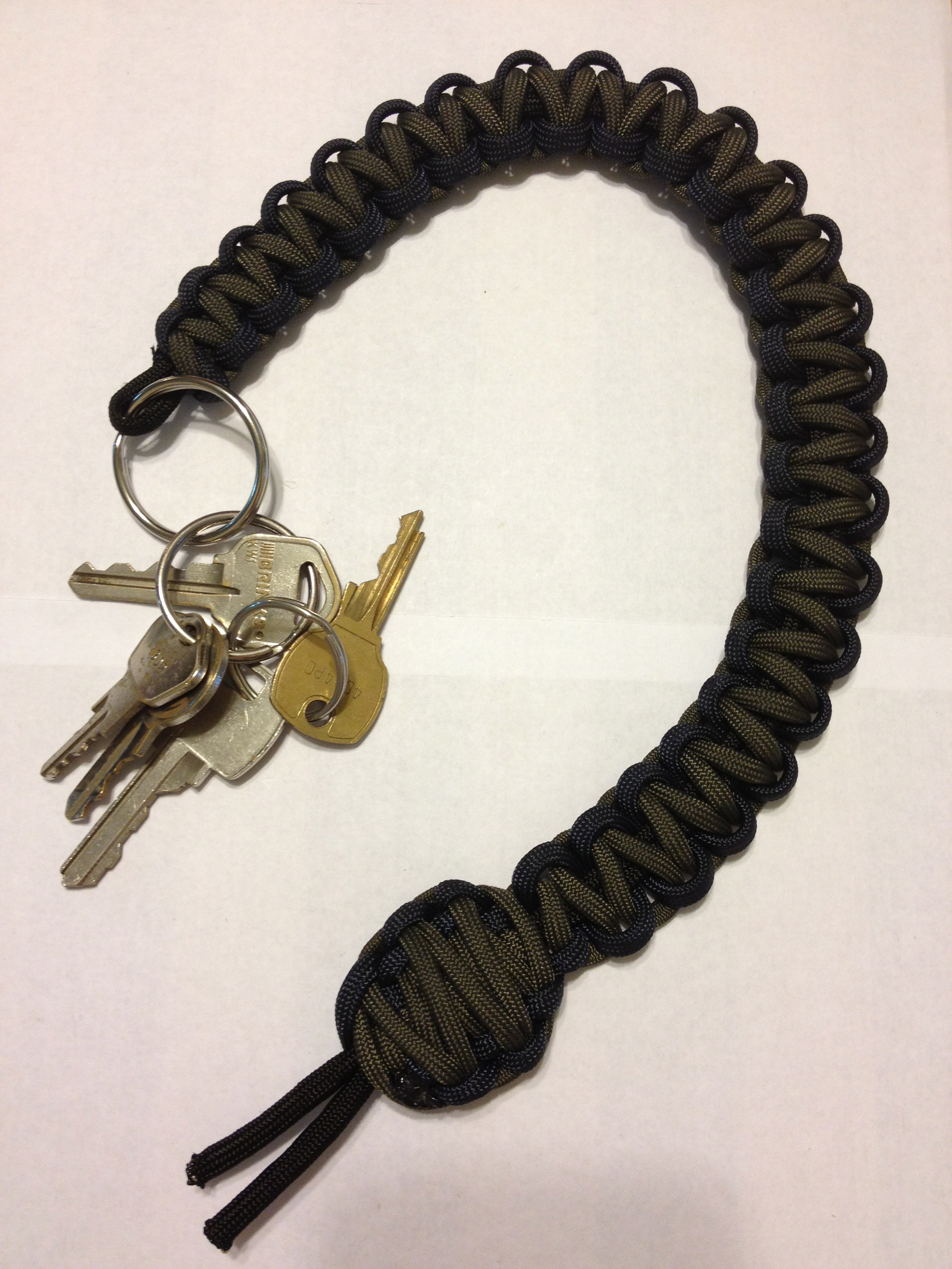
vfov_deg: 52.6
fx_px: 1283
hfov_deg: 40.7
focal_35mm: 35
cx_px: 476
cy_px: 634
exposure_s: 1/20
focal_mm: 4.28
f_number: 2.4
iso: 100
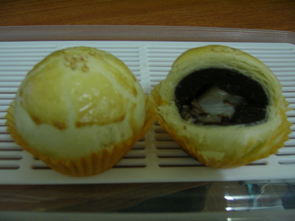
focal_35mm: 36
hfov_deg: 51.4
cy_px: 110
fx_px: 307
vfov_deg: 39.7
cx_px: 148
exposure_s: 1/6
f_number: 2.8
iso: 256
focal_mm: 60
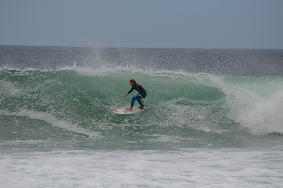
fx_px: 3530
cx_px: 142
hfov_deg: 4.6
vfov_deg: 3.0
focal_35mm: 450
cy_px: 94
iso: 220
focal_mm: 300
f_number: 8
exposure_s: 1/2000
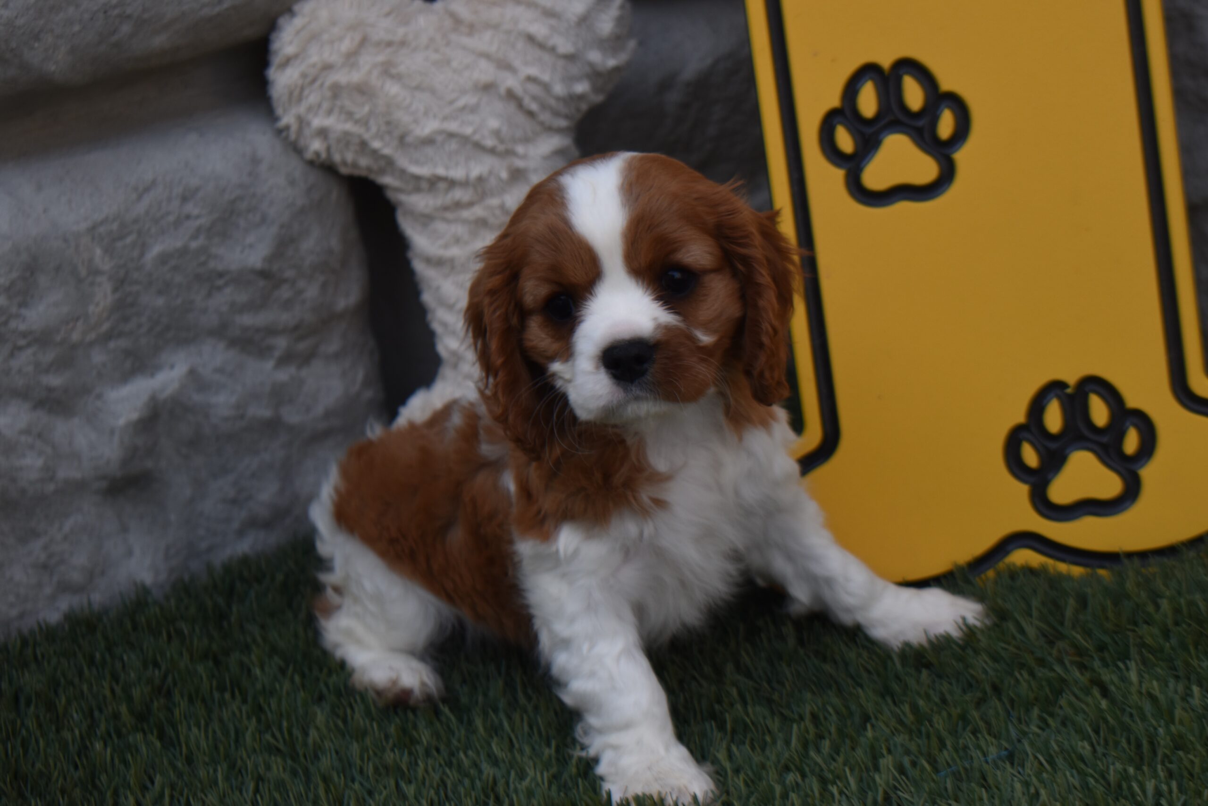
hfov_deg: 27.0
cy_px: 403
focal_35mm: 75
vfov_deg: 18.2
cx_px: 604
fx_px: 2517
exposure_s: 1/250
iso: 200
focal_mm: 50
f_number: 5.6
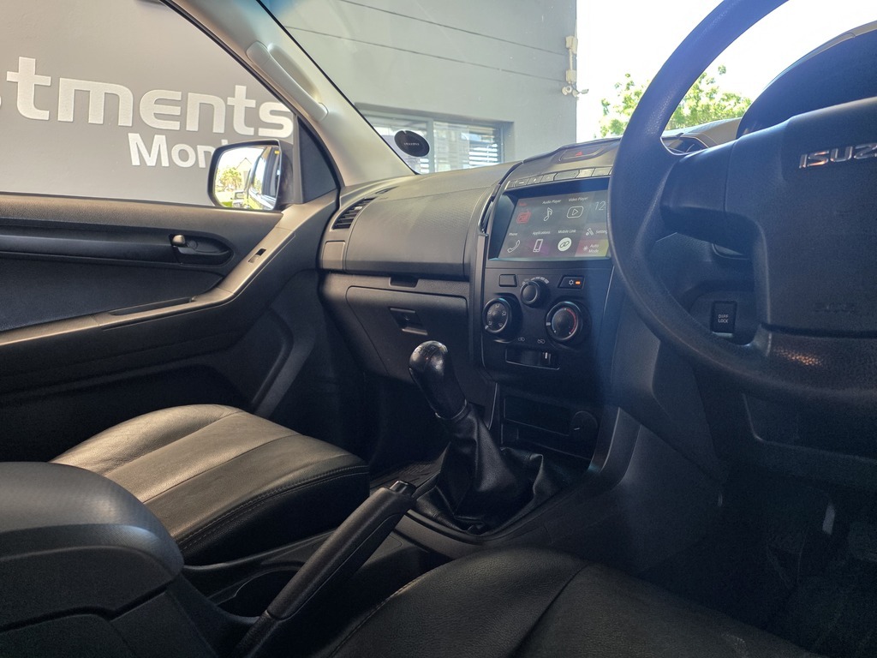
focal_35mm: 23
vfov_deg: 58.9
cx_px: 438
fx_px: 583
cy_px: 329
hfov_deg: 73.9
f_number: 1.7
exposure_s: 1/100
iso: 250
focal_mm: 6.25
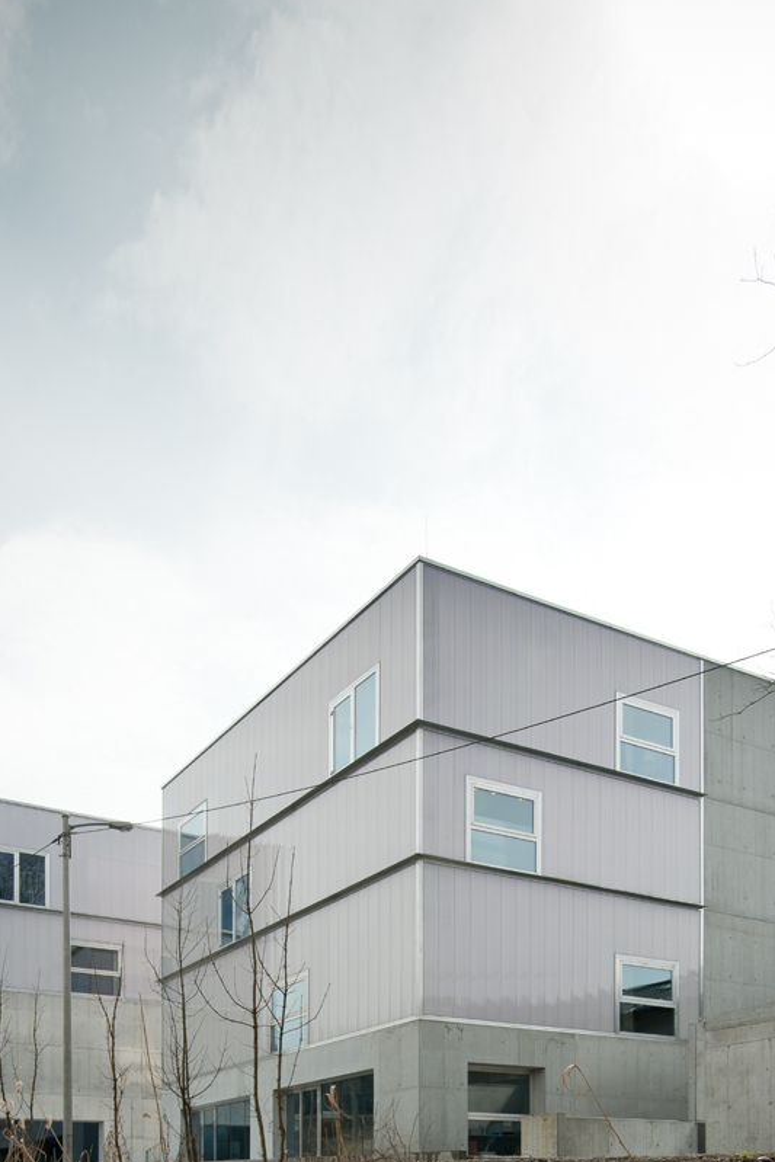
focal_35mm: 30
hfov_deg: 43.0
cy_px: 862
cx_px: 260
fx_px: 968
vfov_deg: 58.9
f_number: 13
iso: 100
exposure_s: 1/60
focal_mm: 16
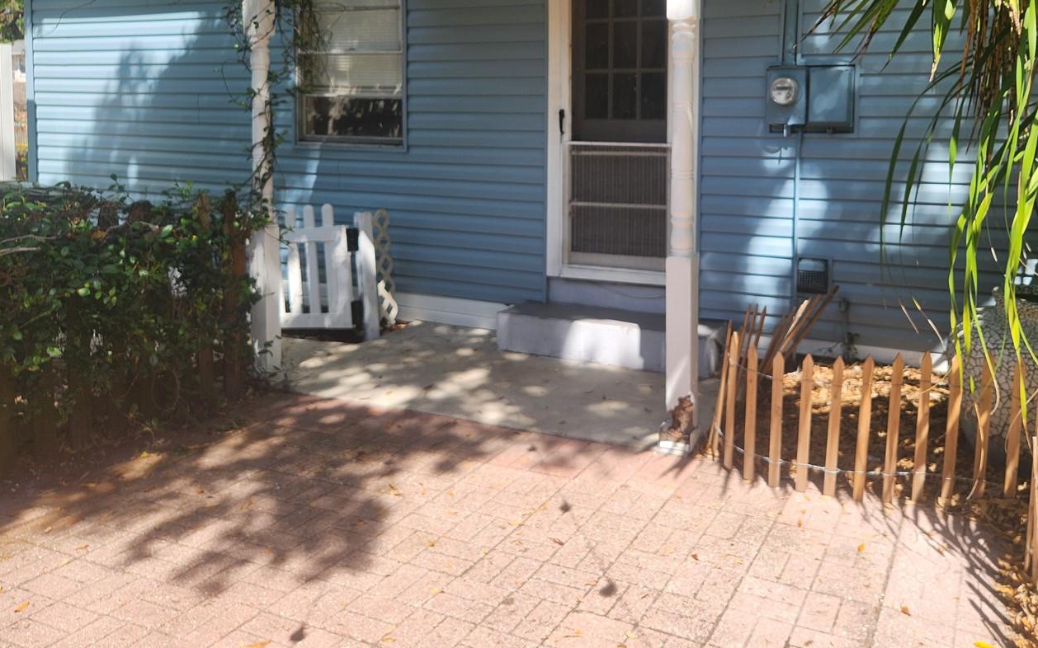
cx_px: 588
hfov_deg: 61.0
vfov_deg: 39.6
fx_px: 877
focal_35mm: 31
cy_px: 167
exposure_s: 1/633
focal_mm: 5.4
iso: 20
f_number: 1.8
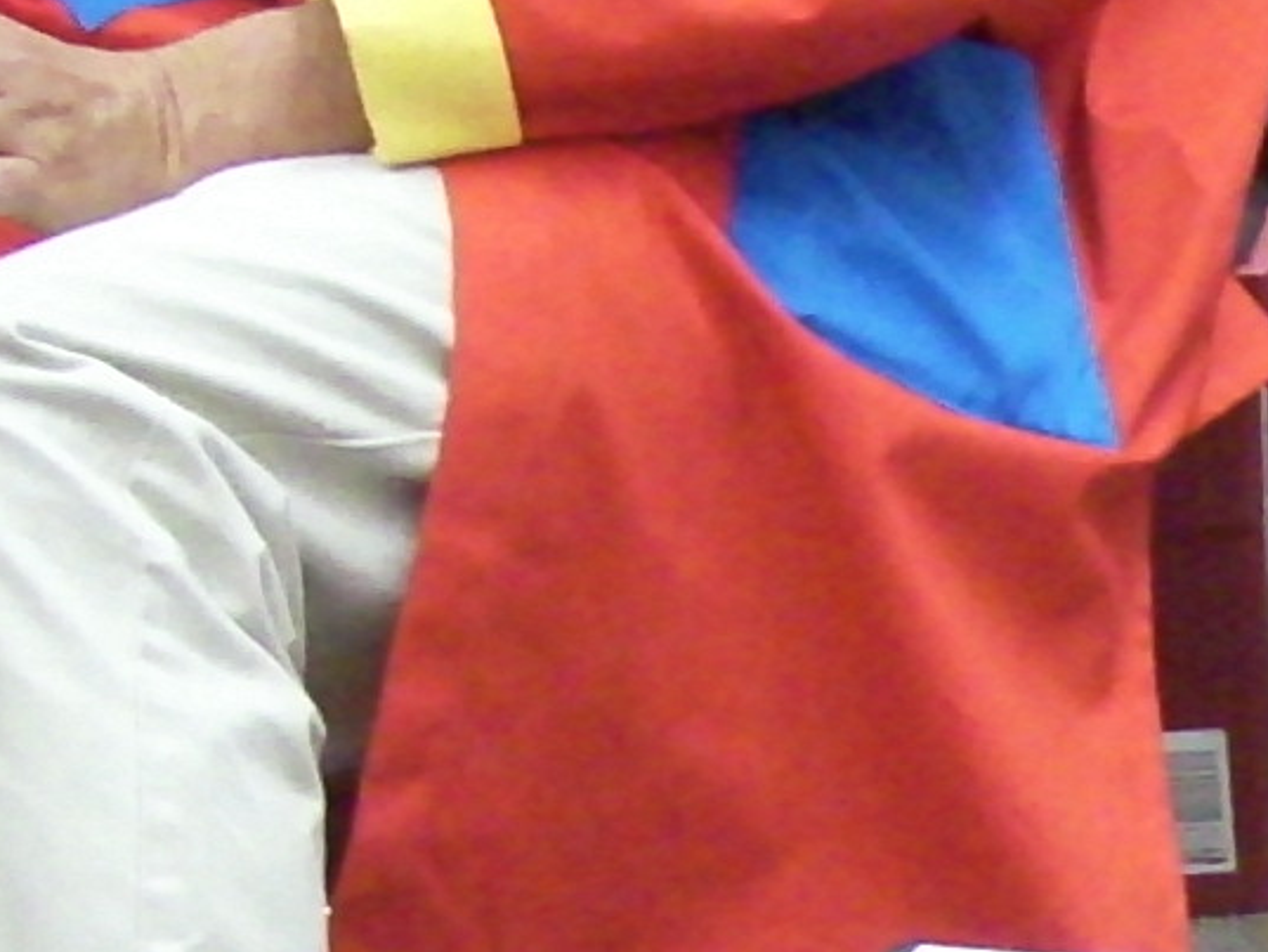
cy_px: 1502
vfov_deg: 7.9
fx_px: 6705
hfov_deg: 9.7
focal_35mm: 183
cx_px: 2919
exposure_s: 1/88
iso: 400
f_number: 2.9
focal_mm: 5.99
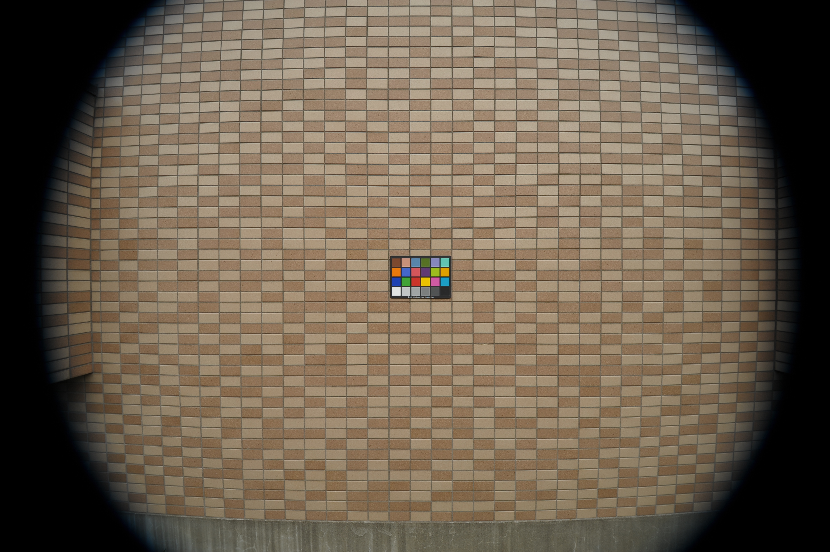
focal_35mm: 12
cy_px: 276
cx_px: 415
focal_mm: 12
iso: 200
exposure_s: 1/400
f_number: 5.6
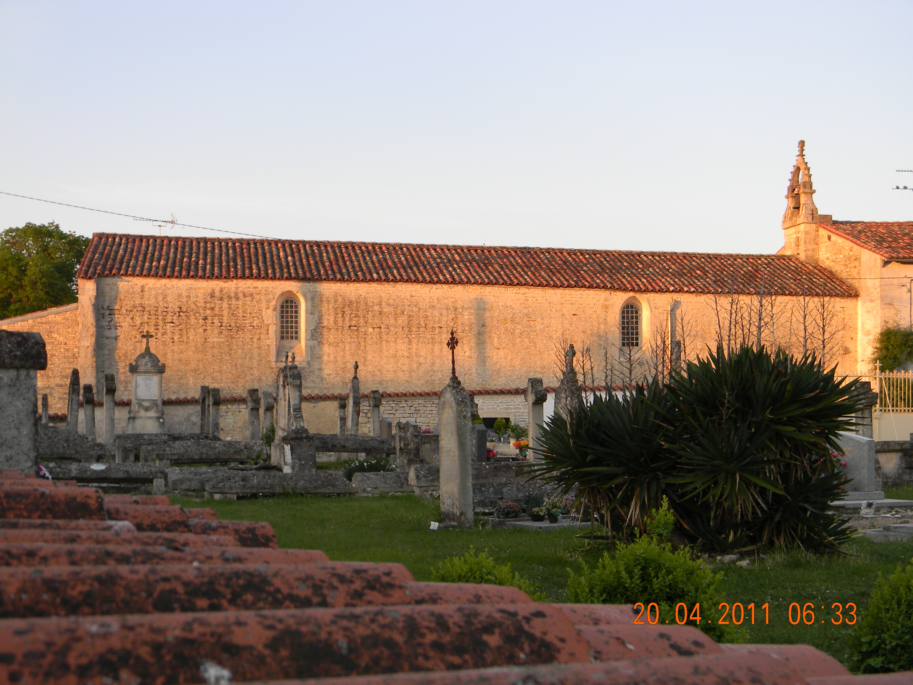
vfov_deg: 30.9
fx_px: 1240
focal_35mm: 47
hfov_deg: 40.4
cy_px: 342
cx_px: 456
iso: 80
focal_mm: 8.6
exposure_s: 1/94.1
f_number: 3.9
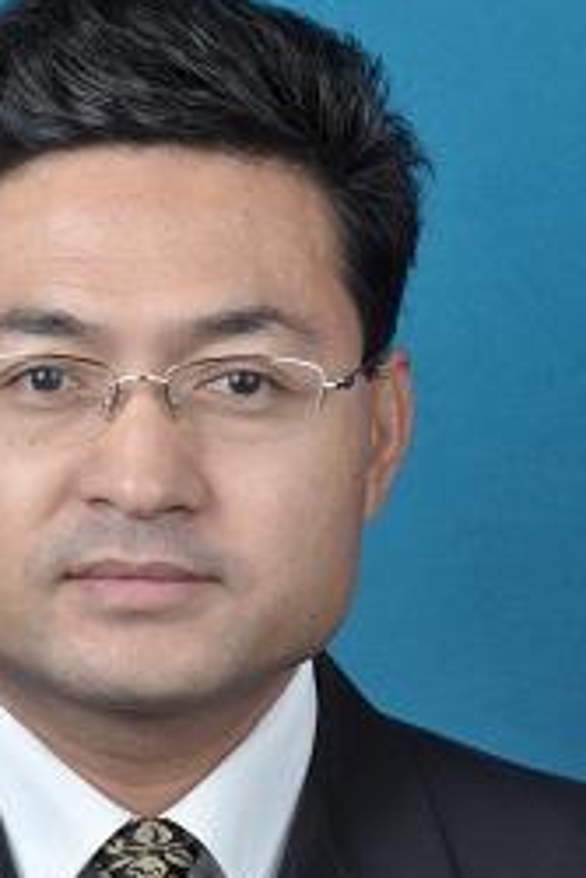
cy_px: 522
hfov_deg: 7.7
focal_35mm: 179
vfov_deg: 11.5
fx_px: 4364
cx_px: 130
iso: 200
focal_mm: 70
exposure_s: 1/20
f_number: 14
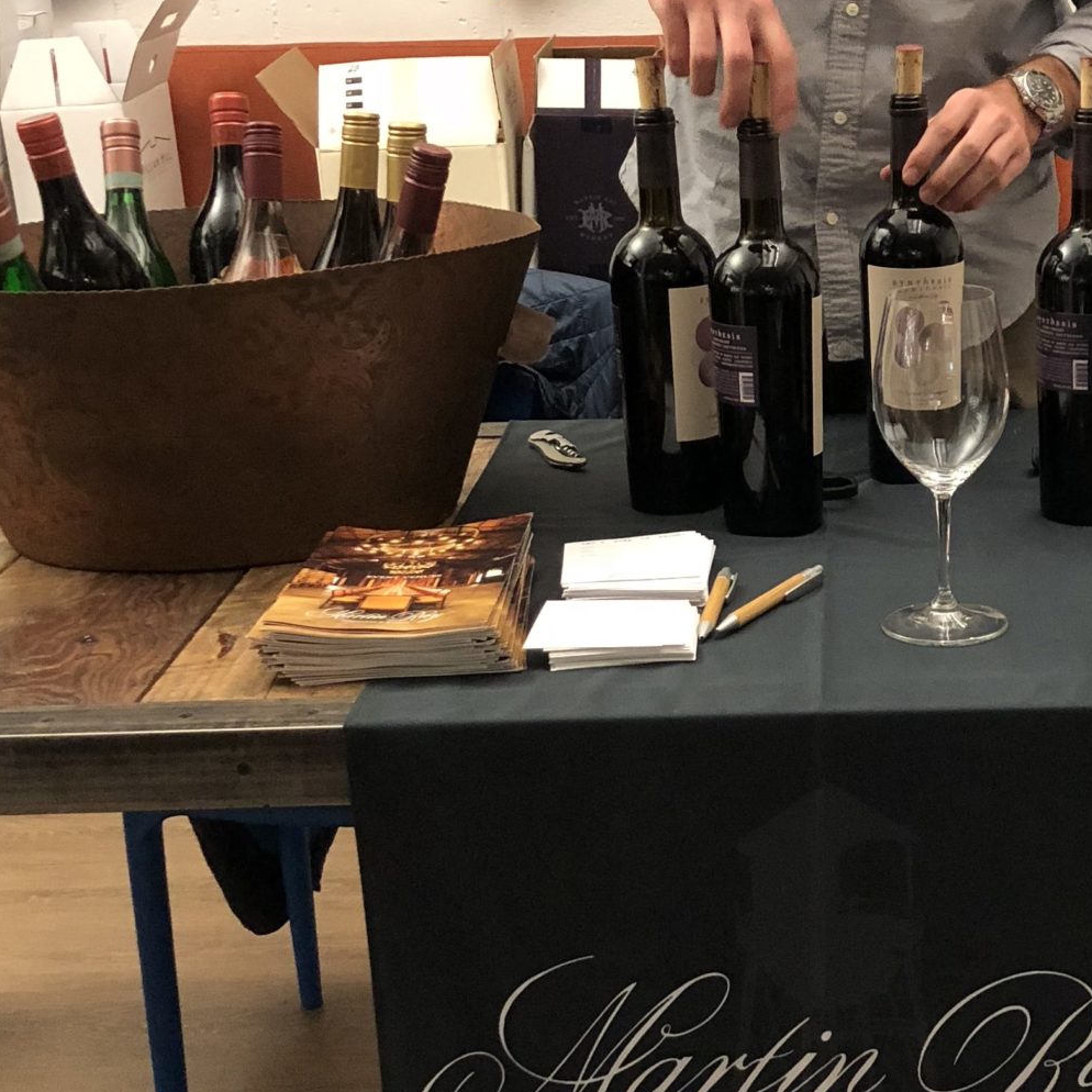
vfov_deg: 26.1
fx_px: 2356
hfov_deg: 25.7
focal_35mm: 66
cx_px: 839
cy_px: 483
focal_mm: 3.99
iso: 400
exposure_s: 1/61
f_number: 1.8
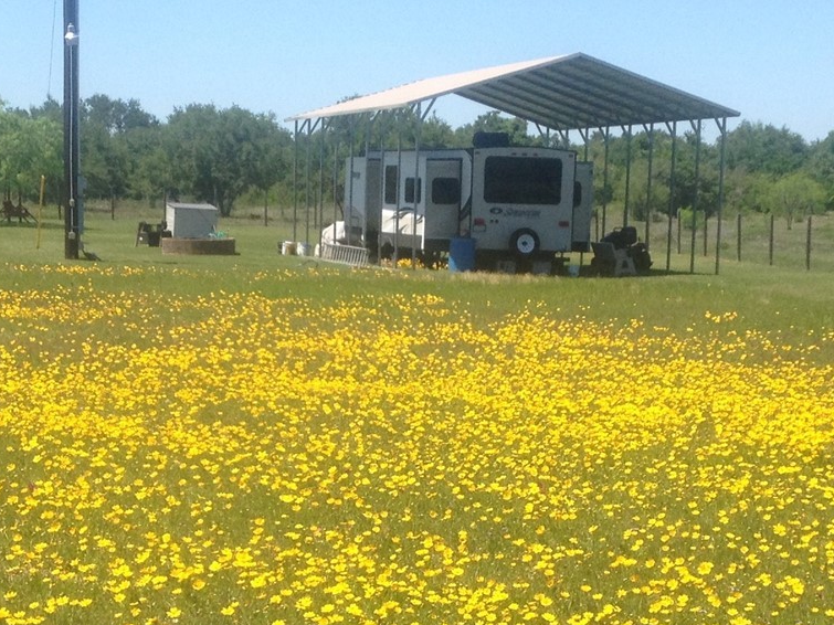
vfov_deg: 15.5
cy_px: 495
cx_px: 427
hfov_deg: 20.7
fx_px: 2288
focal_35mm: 95
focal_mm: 4.28
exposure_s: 1/1493
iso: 50
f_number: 2.4
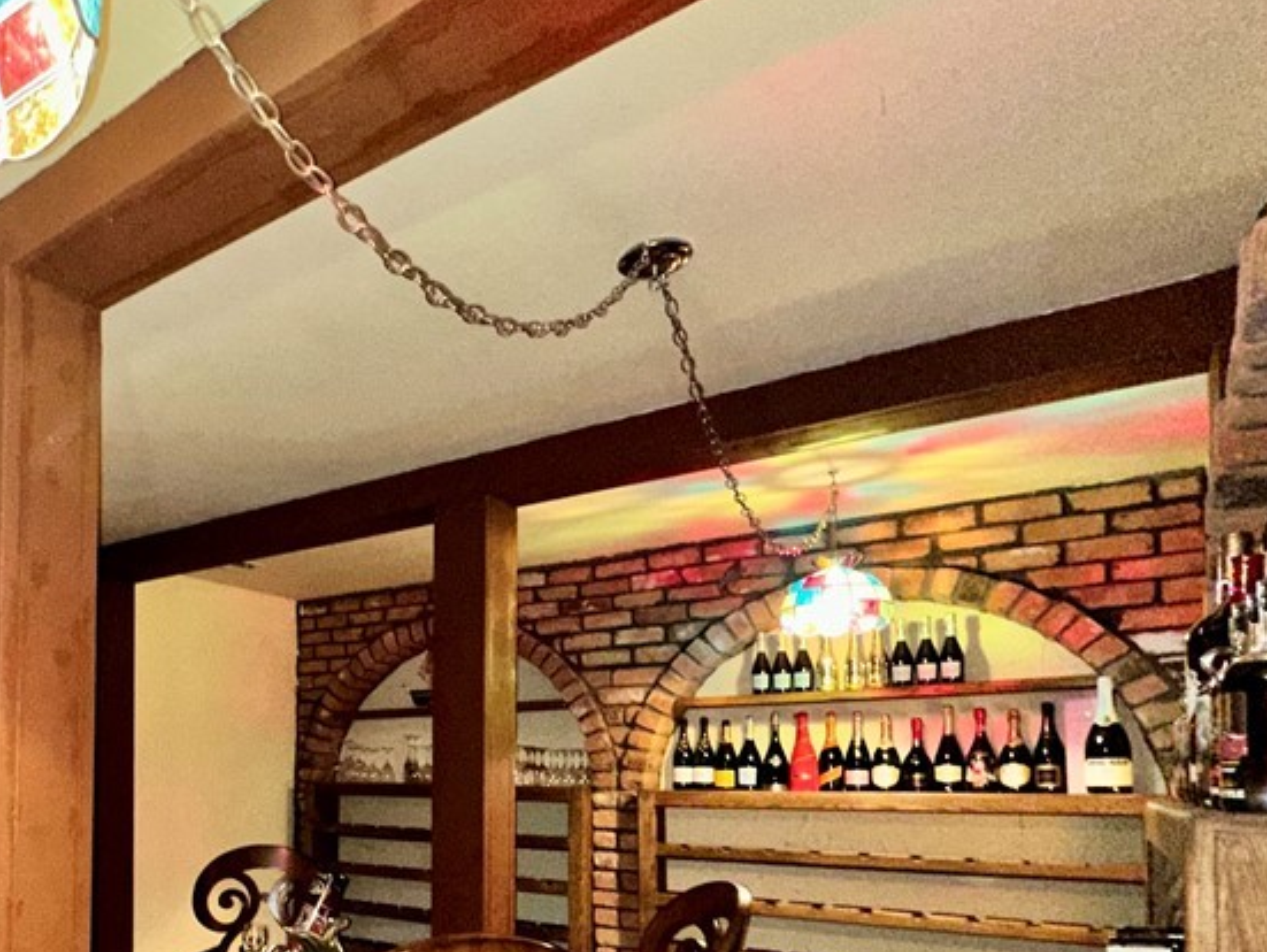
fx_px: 952
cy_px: 747
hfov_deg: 60.4
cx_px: 209
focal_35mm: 26
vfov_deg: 50.3
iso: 400
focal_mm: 2.22
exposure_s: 1/30
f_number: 2.2
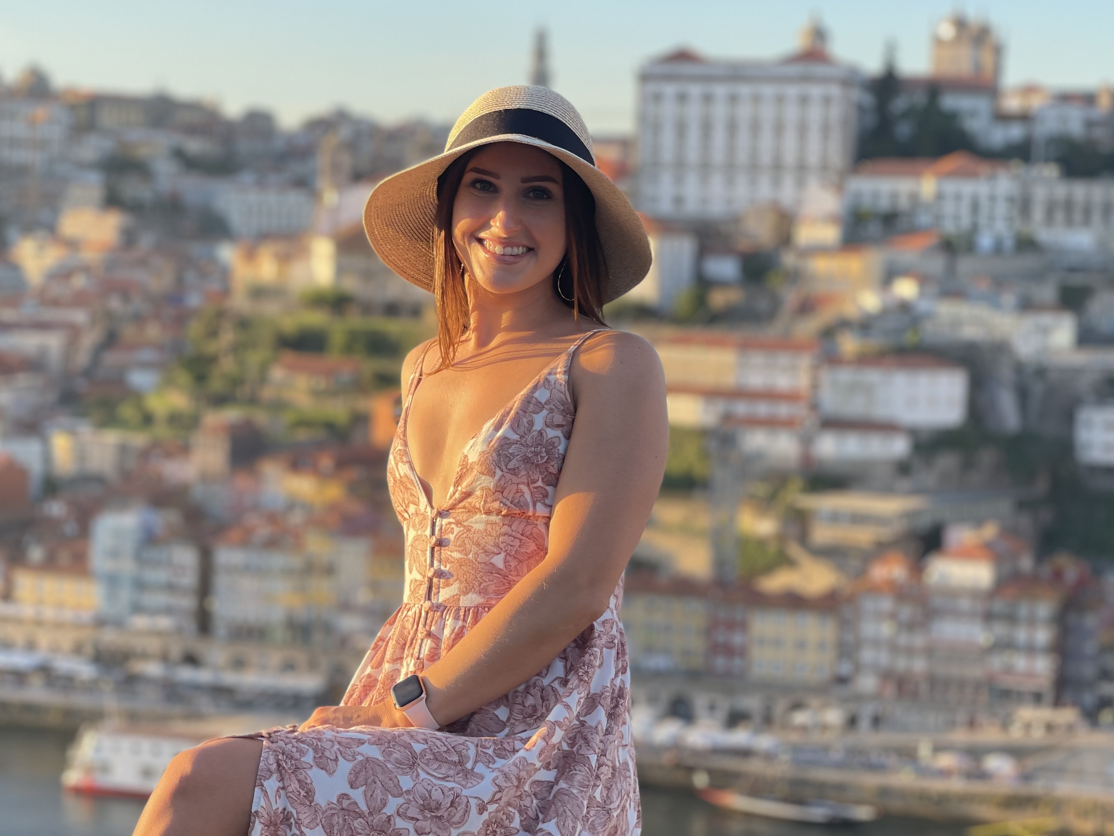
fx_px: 2607
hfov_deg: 24.1
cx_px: 515
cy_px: 379
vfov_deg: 18.2
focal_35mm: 81
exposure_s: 1/130
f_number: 2.2
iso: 20
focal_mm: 7.5
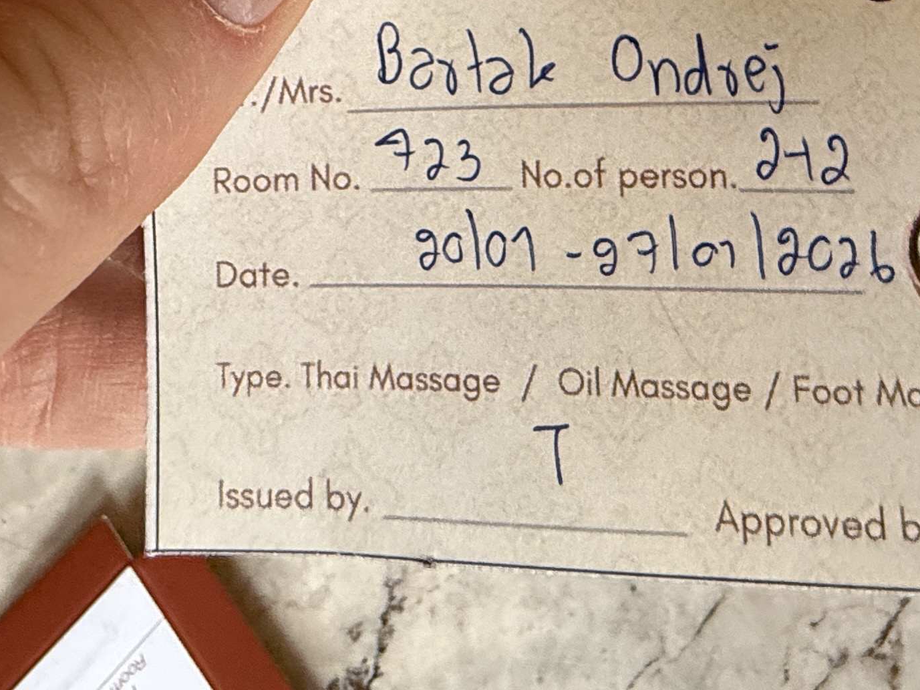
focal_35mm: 41
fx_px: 1090
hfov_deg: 45.7
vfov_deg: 26.9
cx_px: 510
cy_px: -299
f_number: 2.2
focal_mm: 2.22
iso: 250
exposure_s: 1/50
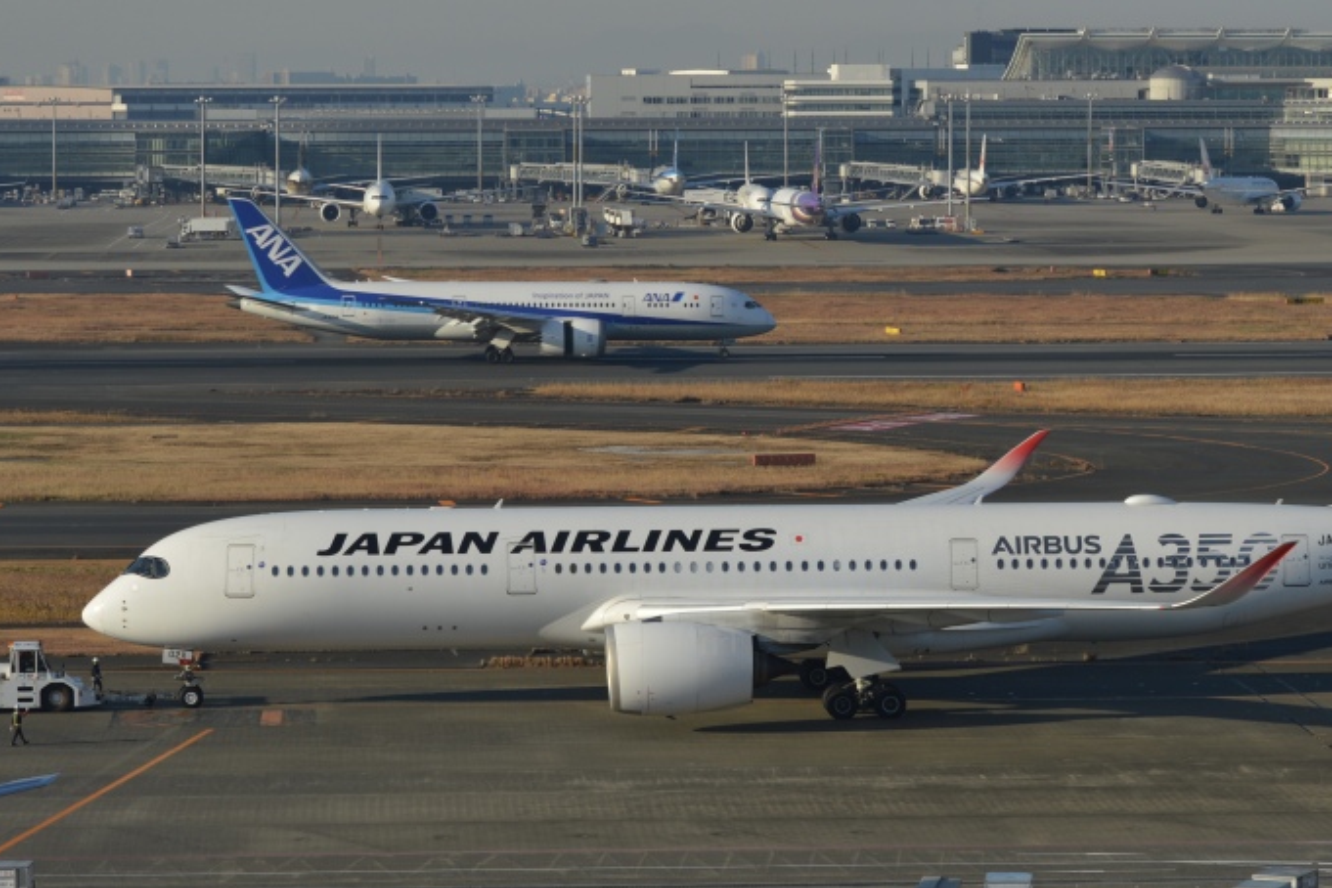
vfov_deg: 10.5
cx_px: 800
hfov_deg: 15.6
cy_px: 374
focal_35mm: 131
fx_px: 4847
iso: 100
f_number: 9
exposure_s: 1/320
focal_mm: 62
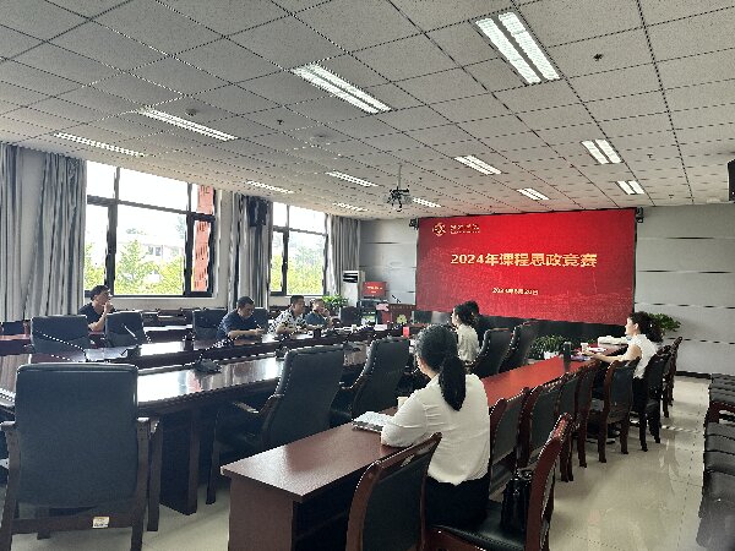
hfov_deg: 71.6
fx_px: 510
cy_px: 276
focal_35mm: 24
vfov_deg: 56.8
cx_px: 368
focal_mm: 6.86
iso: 160
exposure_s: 1/100
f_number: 1.78
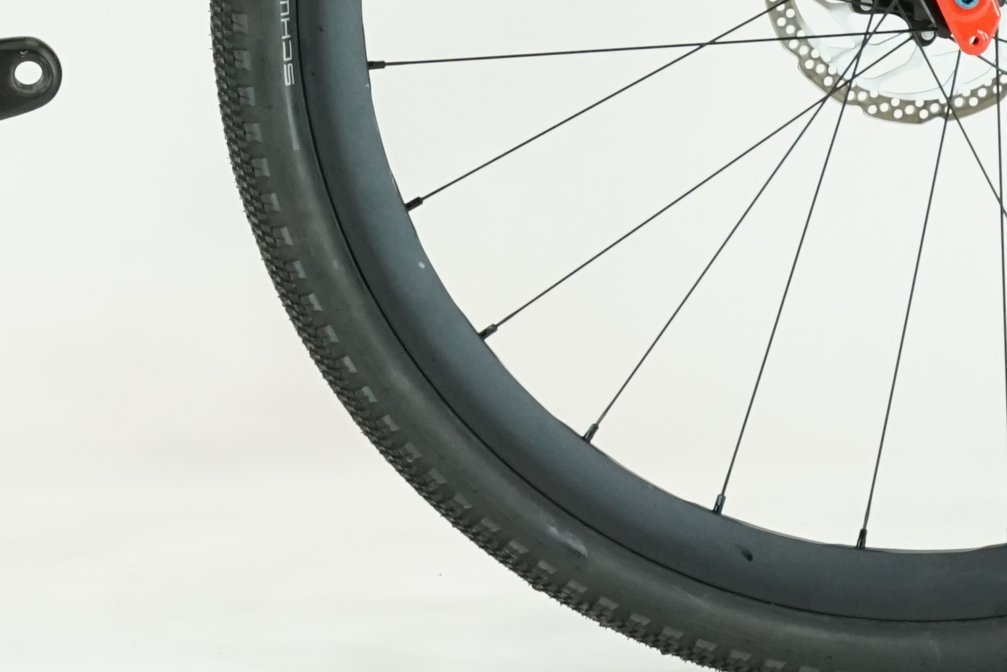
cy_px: -455
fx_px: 7077
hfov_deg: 8.1
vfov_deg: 5.4
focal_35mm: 253
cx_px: -132
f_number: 5.6
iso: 1600
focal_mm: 69
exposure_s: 1/200
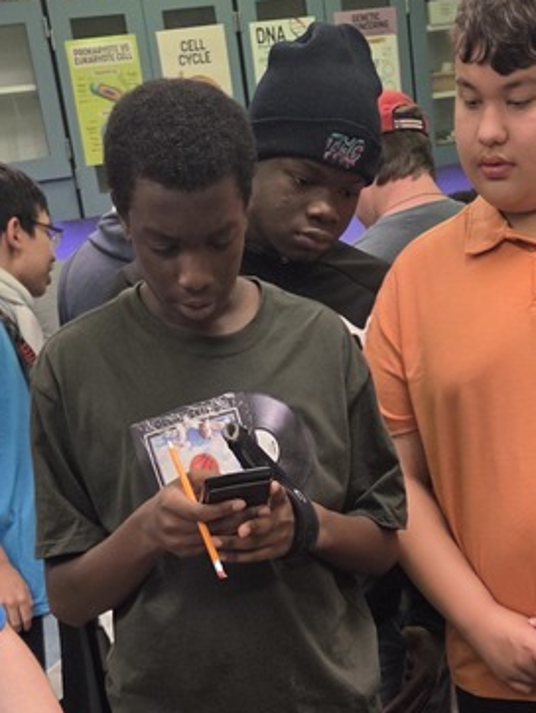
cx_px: 276
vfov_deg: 27.9
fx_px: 1340
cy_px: 729
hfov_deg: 22.6
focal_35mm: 65
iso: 250
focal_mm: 5.4
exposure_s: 1/120
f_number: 1.8
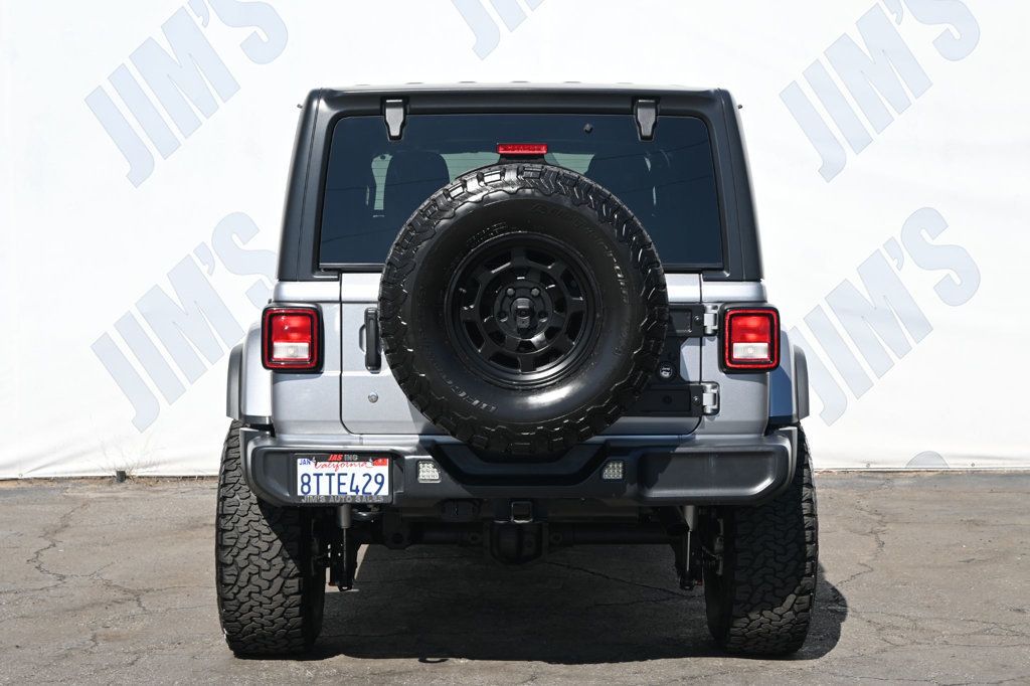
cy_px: 343
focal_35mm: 68
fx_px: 1931
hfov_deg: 29.9
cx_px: 515
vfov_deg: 20.1
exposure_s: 1/250
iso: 140
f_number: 6
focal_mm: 45
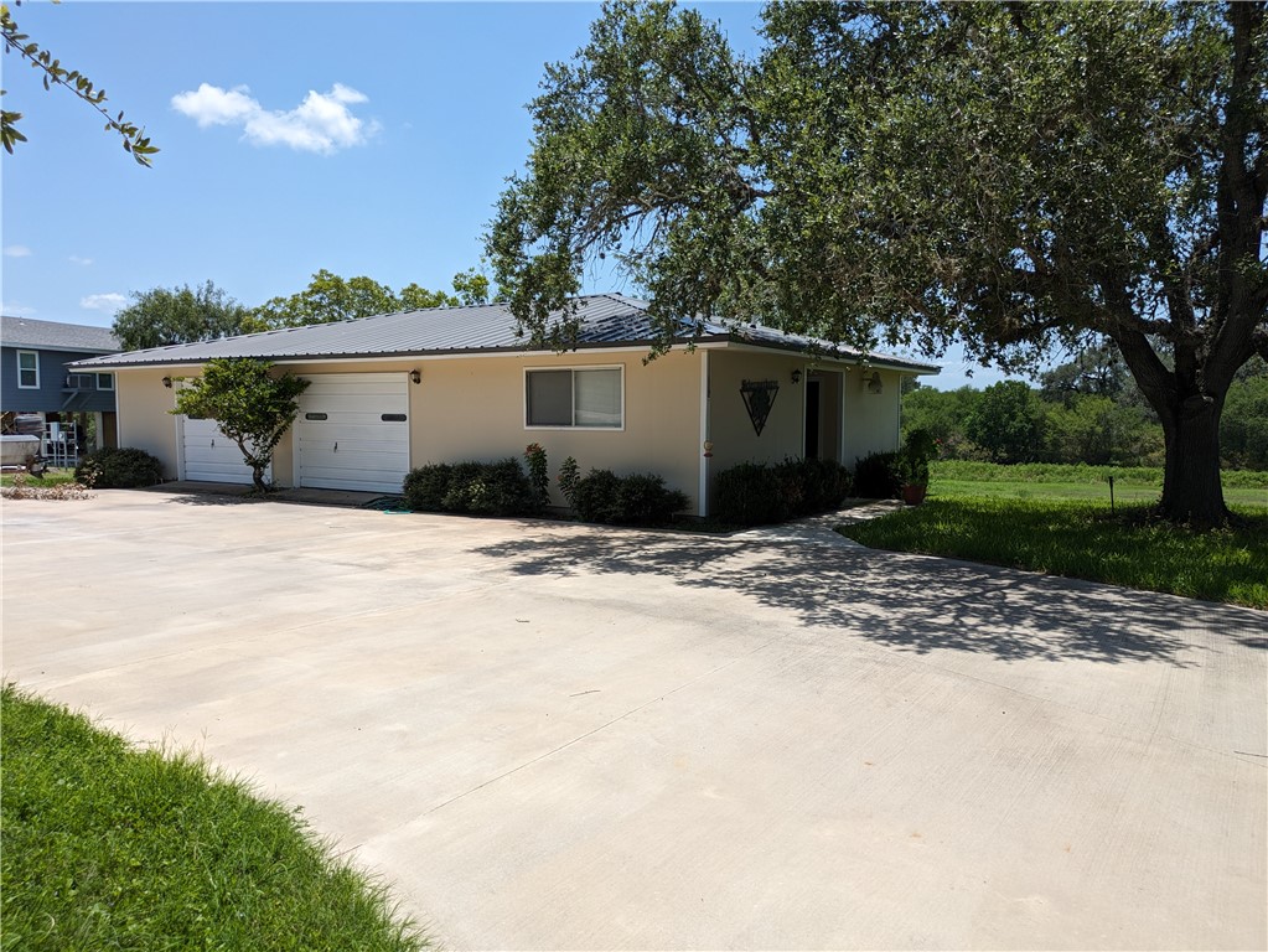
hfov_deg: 69.4
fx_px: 916
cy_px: 476
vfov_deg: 54.9
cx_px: 634
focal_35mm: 25
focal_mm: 5.43
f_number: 1.89
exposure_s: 1/2451
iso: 56
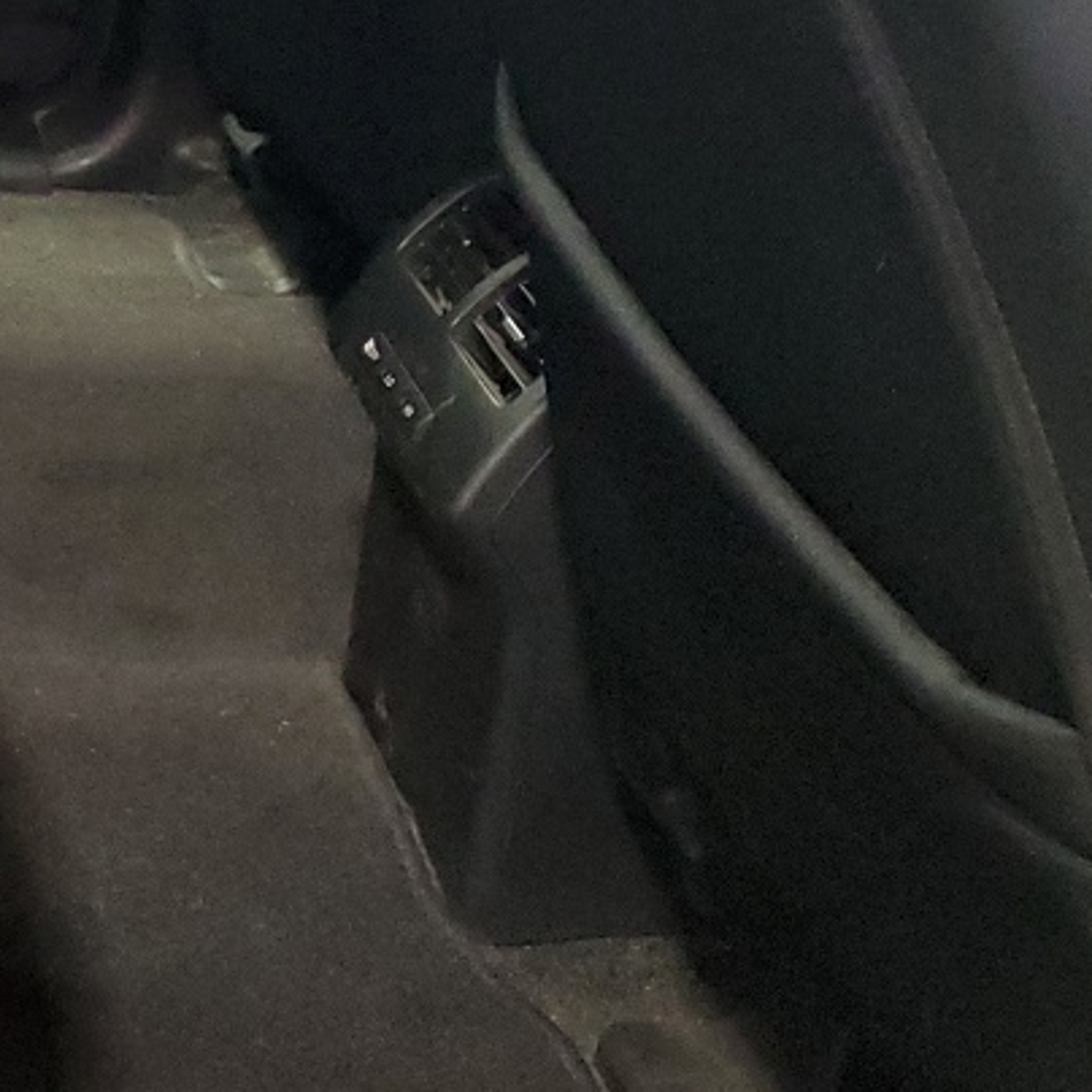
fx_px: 3248
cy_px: -327
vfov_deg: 17.9
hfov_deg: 17.1
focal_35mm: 91
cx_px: -597
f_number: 1.5
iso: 335
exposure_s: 1/30
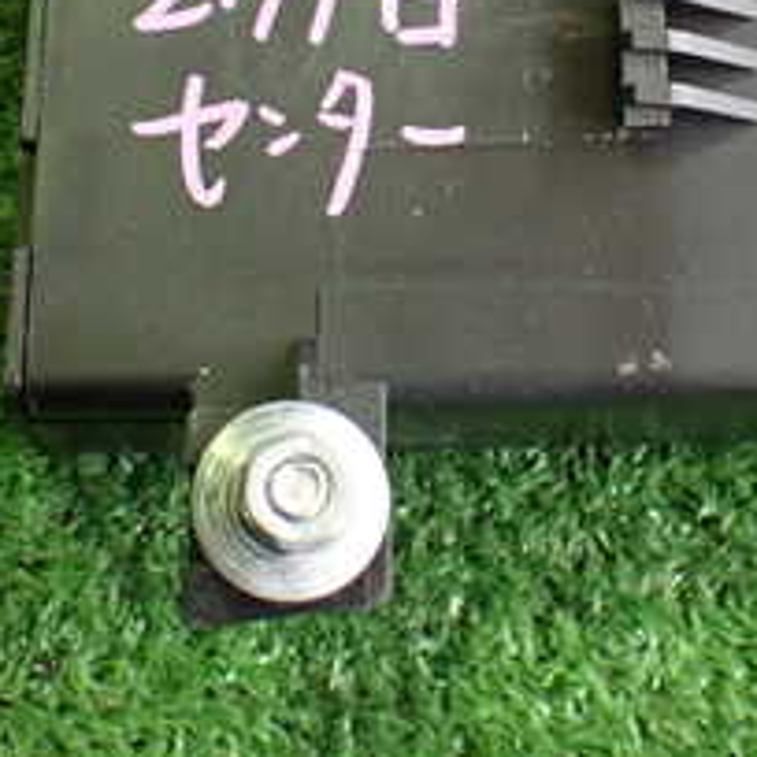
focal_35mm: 78
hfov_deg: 22.1
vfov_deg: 21.7
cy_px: 71
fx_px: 1930
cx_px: 538
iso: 800
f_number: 2.3
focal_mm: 5.4
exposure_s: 1/100
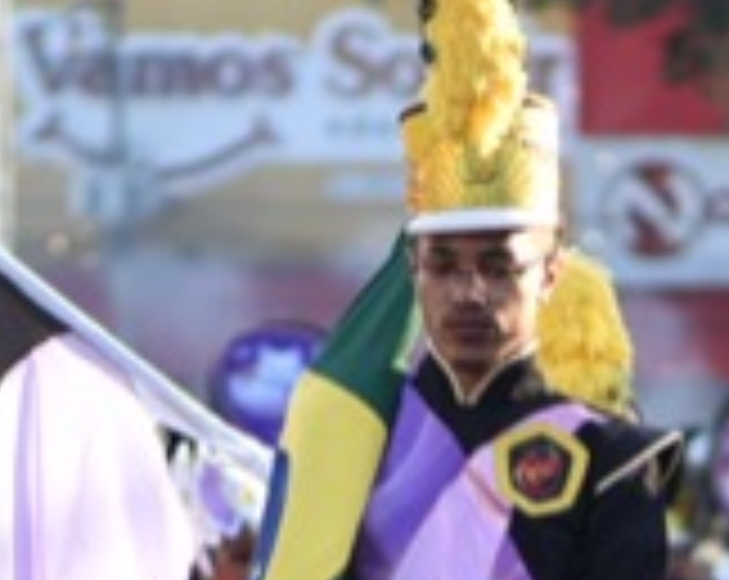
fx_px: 10618
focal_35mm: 493
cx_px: 441
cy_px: 780
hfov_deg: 3.9
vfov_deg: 3.1
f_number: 2.2
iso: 100
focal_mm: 85
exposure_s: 1/320
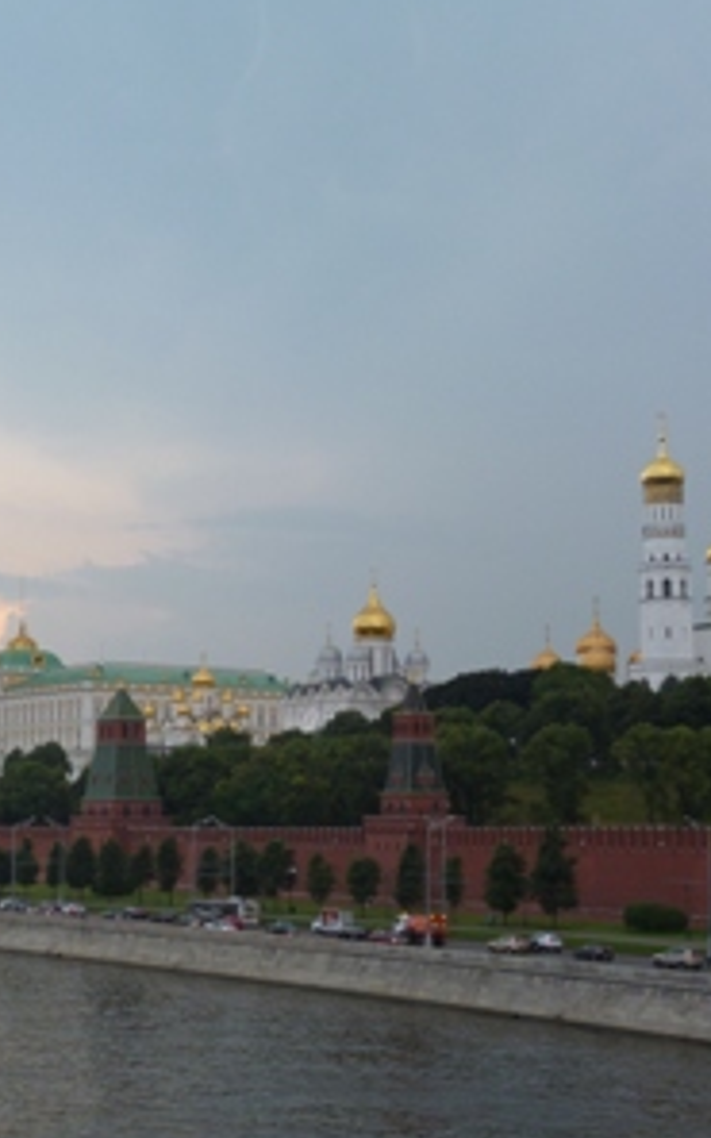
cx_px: 123
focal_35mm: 61
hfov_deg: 21.0
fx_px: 1891
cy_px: 607
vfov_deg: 33.5
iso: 100
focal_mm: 6.8
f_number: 3.2
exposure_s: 1/160
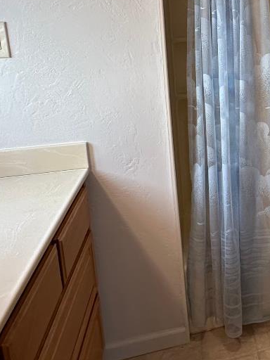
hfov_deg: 29.2
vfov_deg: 44.3
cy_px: 92
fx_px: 426
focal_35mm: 41
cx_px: 341
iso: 200
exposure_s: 1/120
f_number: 2.2
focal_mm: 2.22
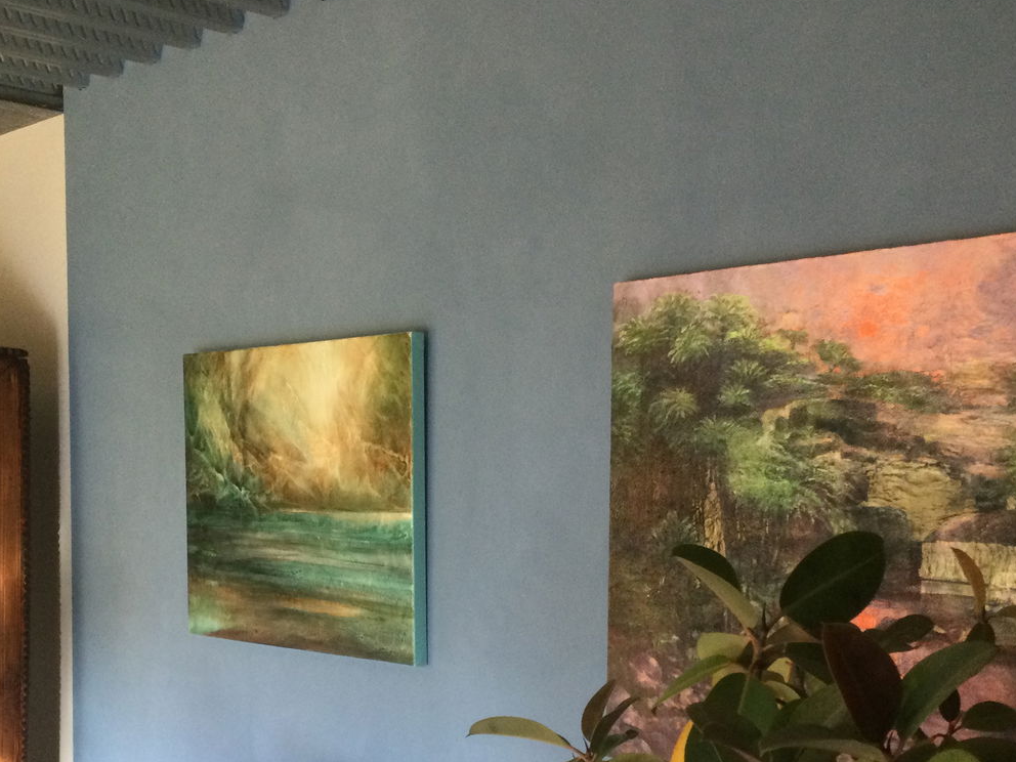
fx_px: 1468
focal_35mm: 50
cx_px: 455
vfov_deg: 28.6
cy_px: 591
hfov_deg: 38.1
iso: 125
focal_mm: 3.3
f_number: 2.4
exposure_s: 1/33
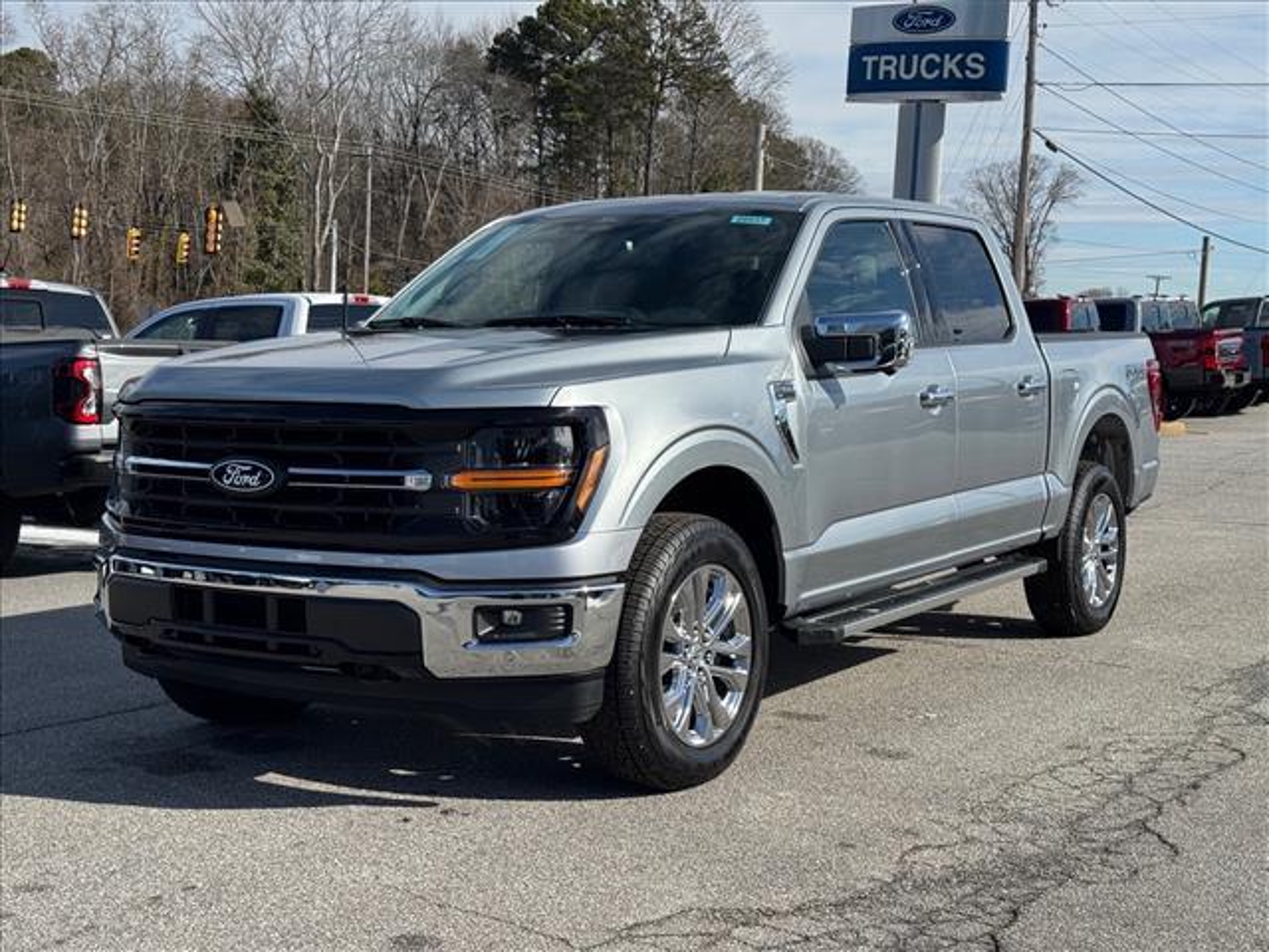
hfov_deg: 39.7
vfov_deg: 30.3
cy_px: 476
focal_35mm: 48
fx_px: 1760
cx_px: 634
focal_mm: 6.76
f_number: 1.78
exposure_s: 1/4310
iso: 64
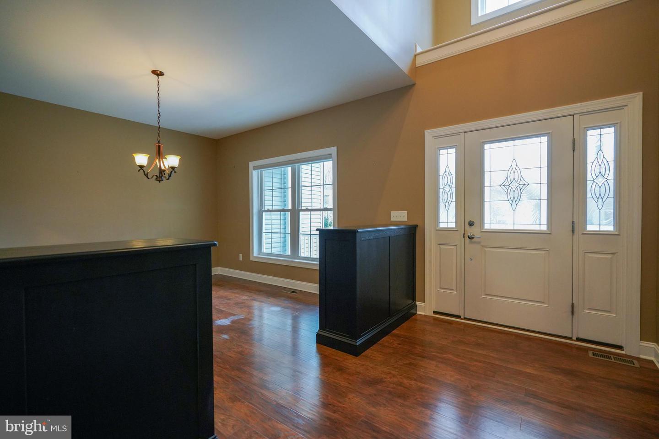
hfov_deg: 96.7
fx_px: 293
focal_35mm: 16
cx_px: 330
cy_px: 220
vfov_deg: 73.7
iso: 1600
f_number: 3.2
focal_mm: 16
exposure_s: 1/160
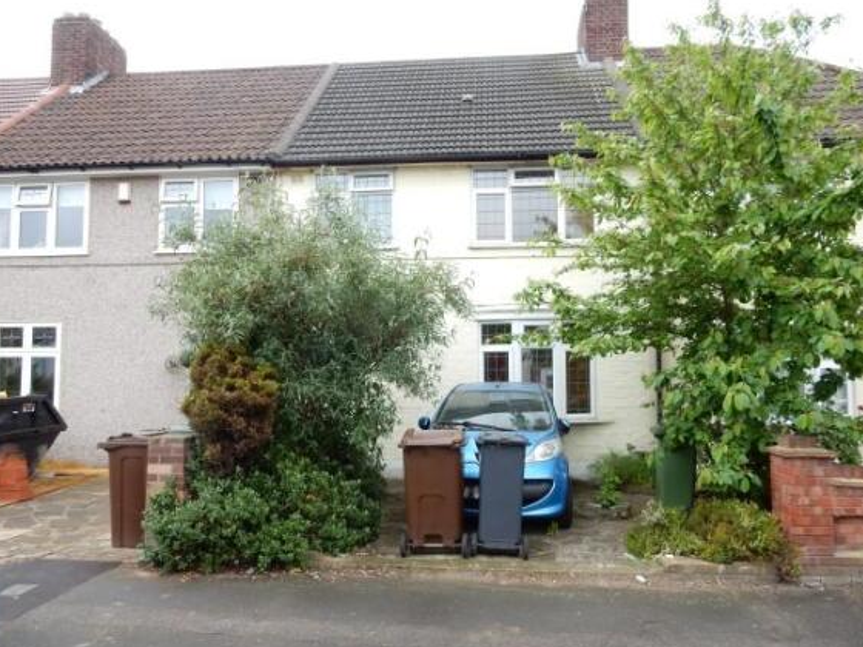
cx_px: 435
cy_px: 327
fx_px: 648
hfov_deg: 67.3
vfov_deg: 53.1
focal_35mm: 26
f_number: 3.7
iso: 125
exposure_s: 1/60
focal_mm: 4.5
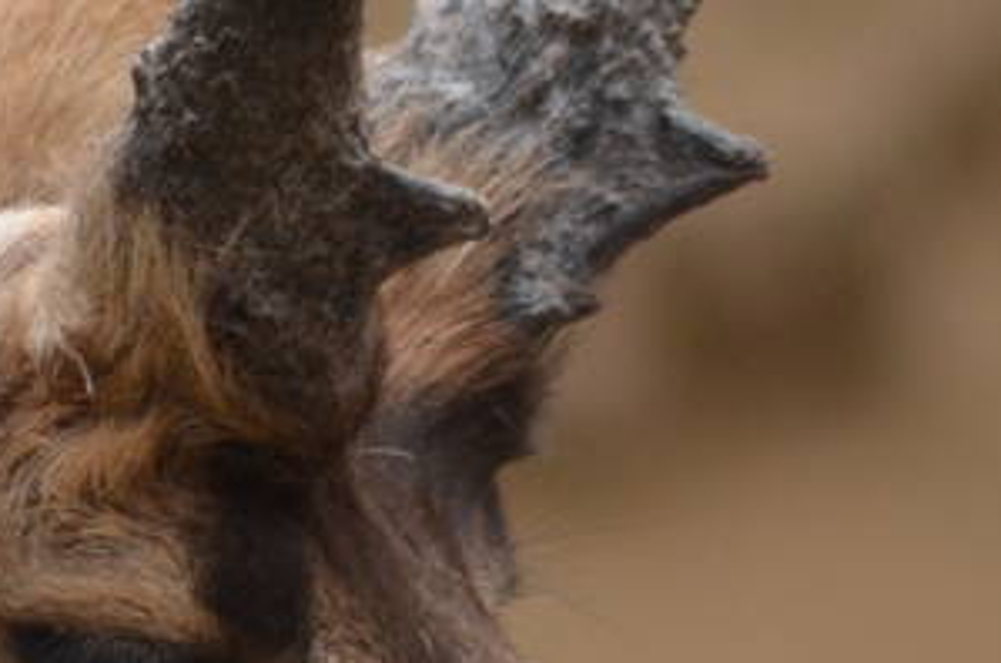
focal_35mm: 2004
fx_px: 55604
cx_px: 569
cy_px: 703
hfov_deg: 1.0
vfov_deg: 0.7
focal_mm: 250
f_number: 5
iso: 560
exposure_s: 1/1000
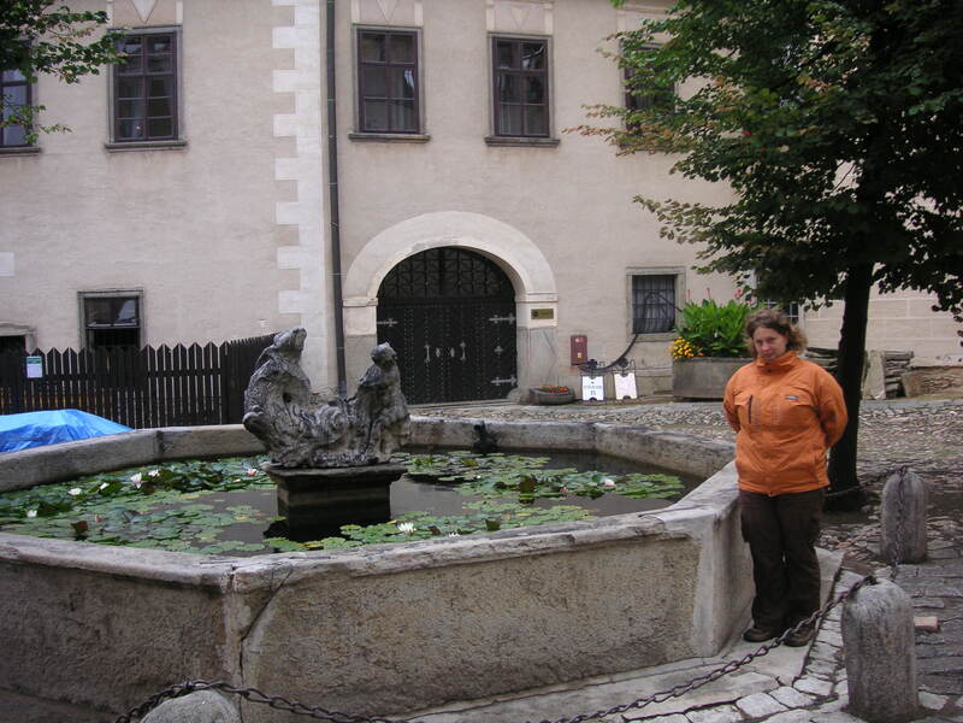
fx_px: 1029
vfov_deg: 38.7
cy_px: 362
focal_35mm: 37
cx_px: 482
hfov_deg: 50.1
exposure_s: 1/180
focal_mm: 6.1
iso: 50
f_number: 2.8
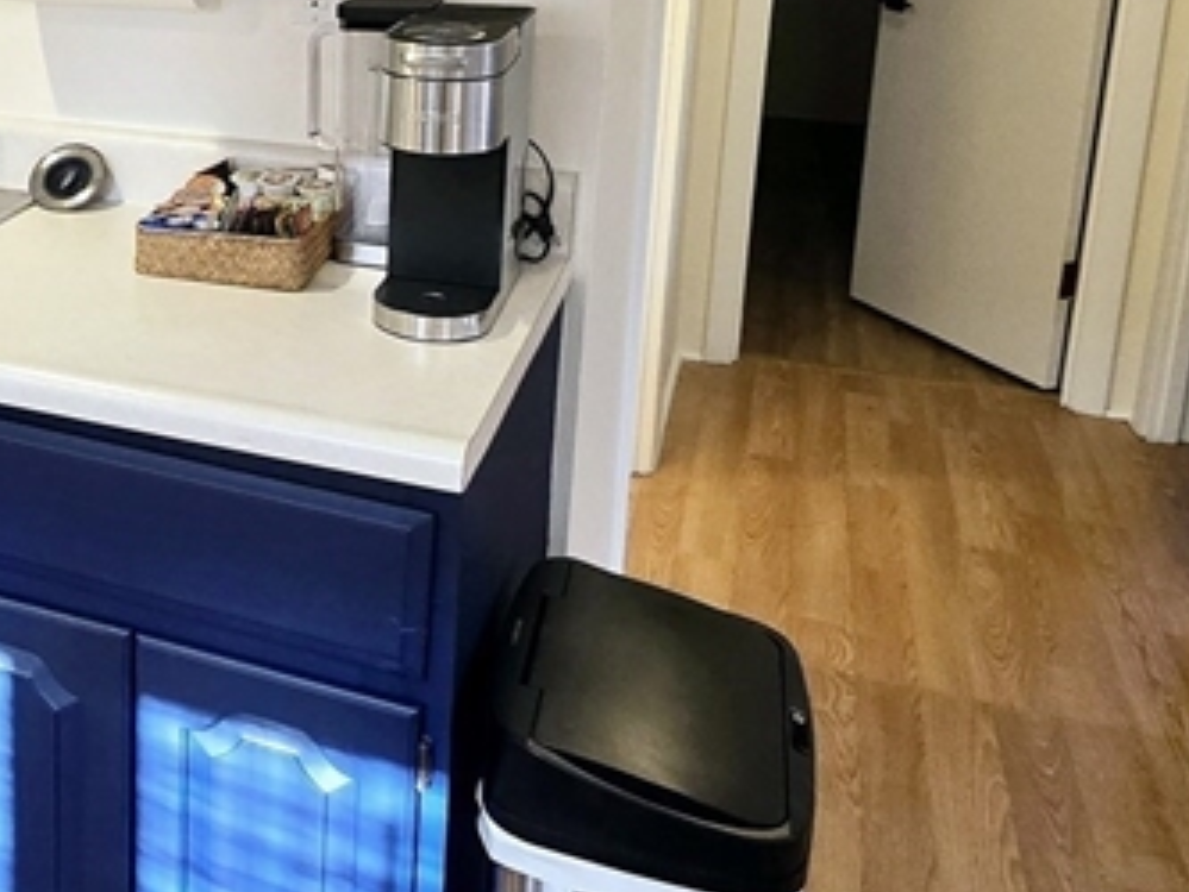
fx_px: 1374
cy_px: 114
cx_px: 14
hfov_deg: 41.1
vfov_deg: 34.3
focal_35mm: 40
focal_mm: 2.2
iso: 200
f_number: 2.2
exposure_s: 1/56.2
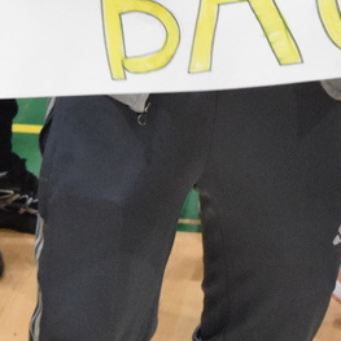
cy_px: -263
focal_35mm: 258
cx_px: 238
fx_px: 2875
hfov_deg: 6.8
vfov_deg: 6.6
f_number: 8
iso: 6400
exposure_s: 1/160
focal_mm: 52
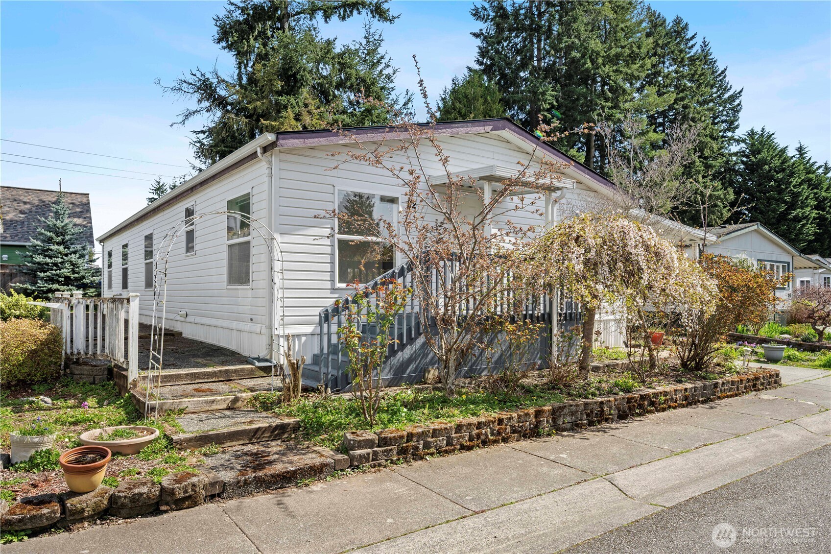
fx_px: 519
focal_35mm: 22
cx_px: 416
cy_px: 277
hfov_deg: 77.3
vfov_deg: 56.1
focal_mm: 22.5
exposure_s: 1/200
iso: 200
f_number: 8
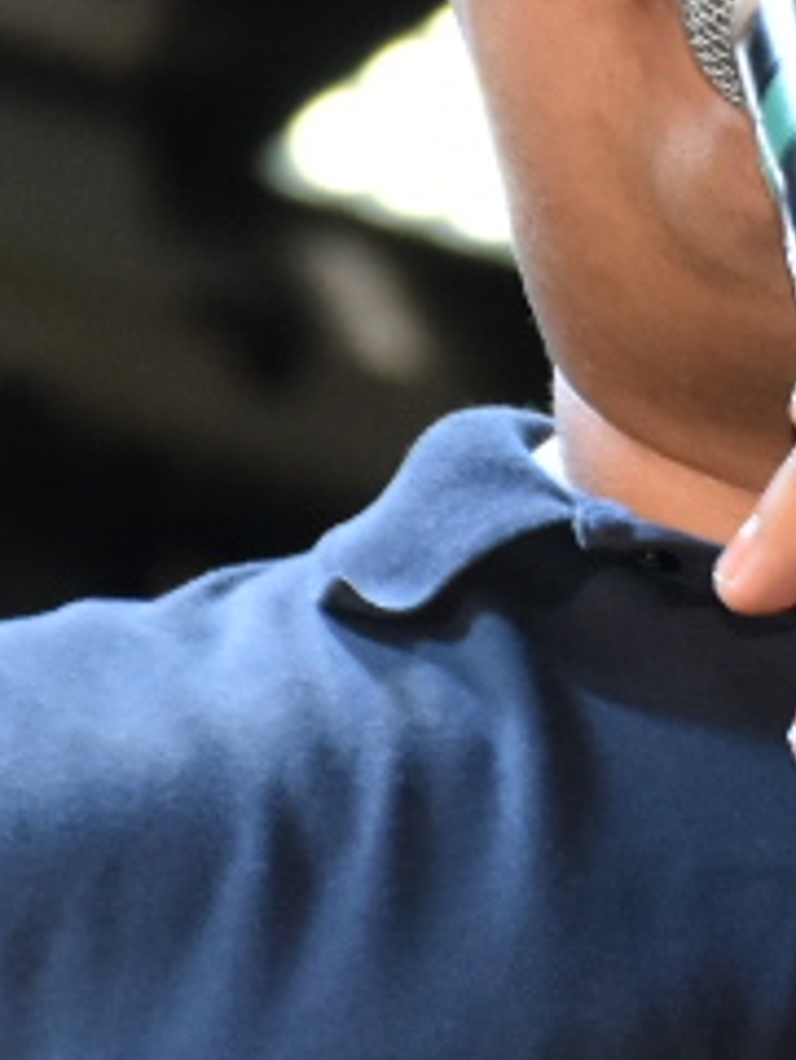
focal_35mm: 1184
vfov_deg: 1.7
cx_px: 902
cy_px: 238
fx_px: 36270
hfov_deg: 1.3
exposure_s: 1/100
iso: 1000
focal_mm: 122
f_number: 5.6
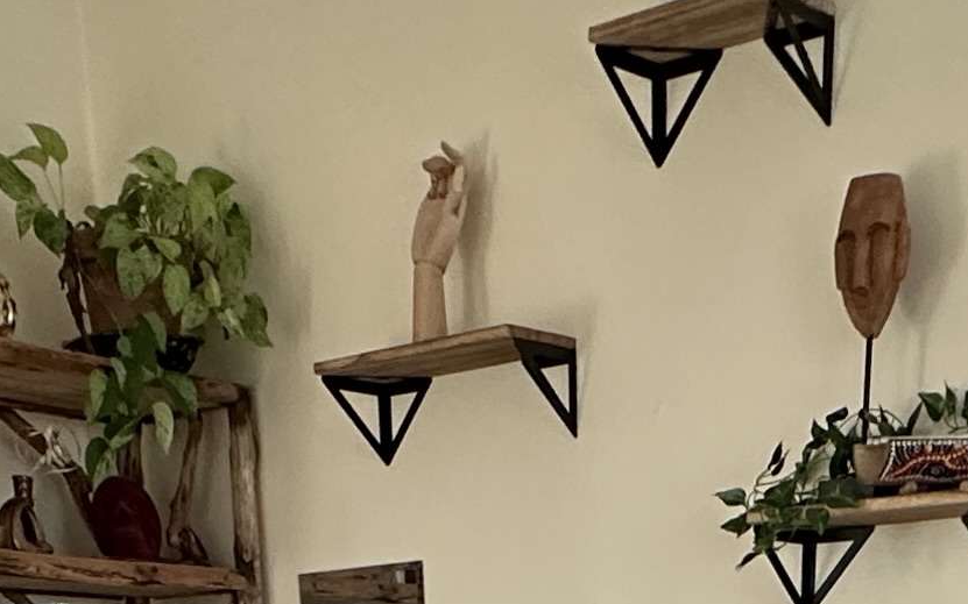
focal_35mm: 72
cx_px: 575
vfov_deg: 12.2
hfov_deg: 28.5
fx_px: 1899
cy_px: 1646
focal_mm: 2.22
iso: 250
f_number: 2.2
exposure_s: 1/99
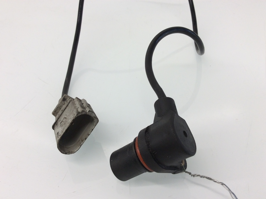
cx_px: 133
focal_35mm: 32
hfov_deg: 56.9
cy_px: 100
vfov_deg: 44.1
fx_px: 246
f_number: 2.4
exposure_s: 1/60
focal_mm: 3.3
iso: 40
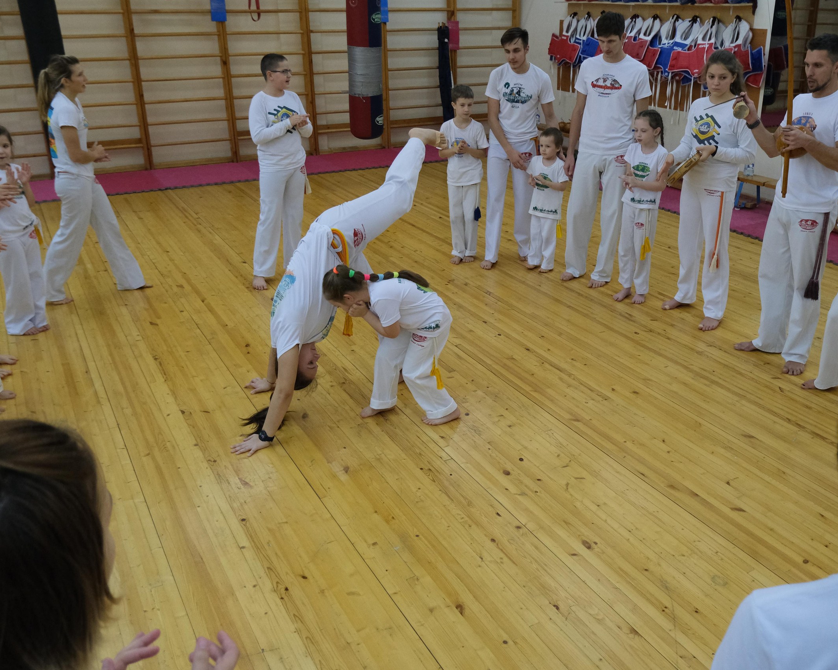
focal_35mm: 34
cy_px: 334
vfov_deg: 43.4
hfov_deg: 52.7
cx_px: 474
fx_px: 843
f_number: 4
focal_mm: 19.7
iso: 2500
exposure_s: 1/320
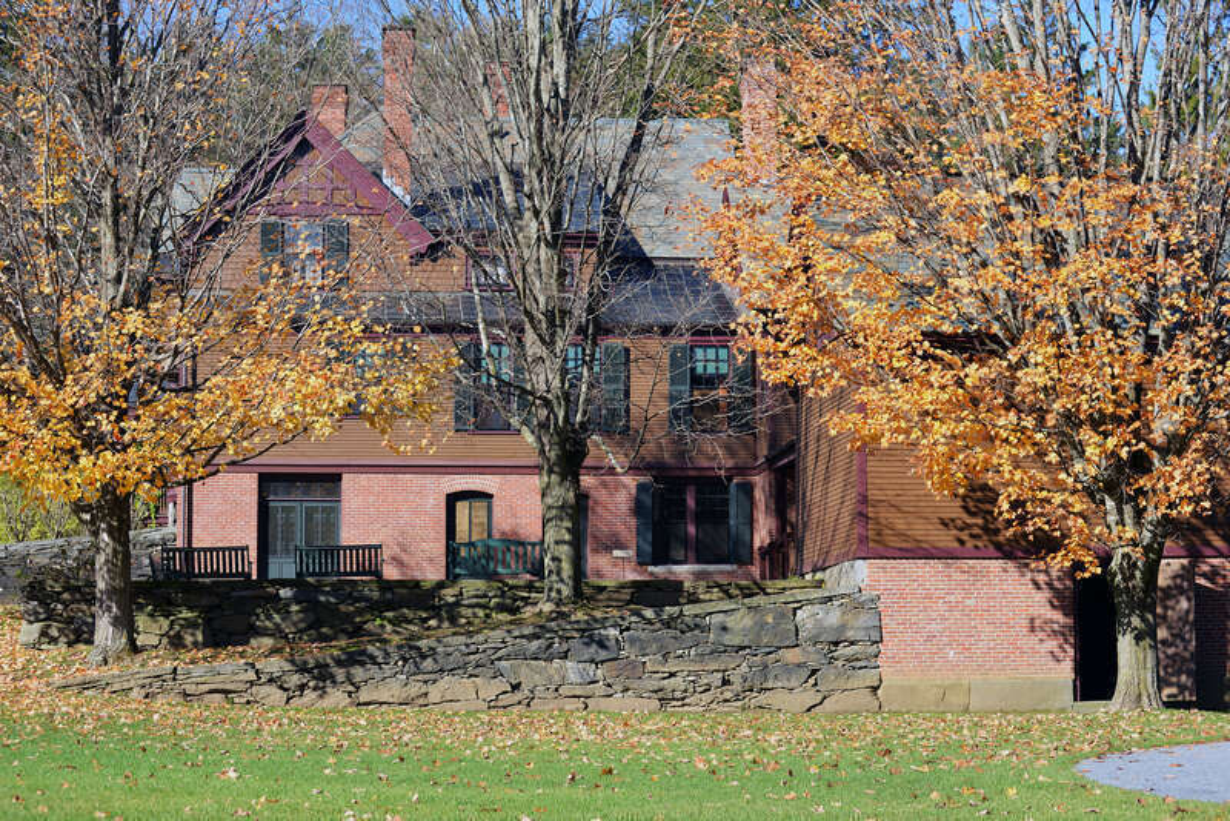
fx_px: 2392
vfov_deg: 19.5
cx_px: 615
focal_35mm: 70
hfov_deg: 28.8
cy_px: 410
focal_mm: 70
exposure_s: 1/400
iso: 250
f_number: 7.1
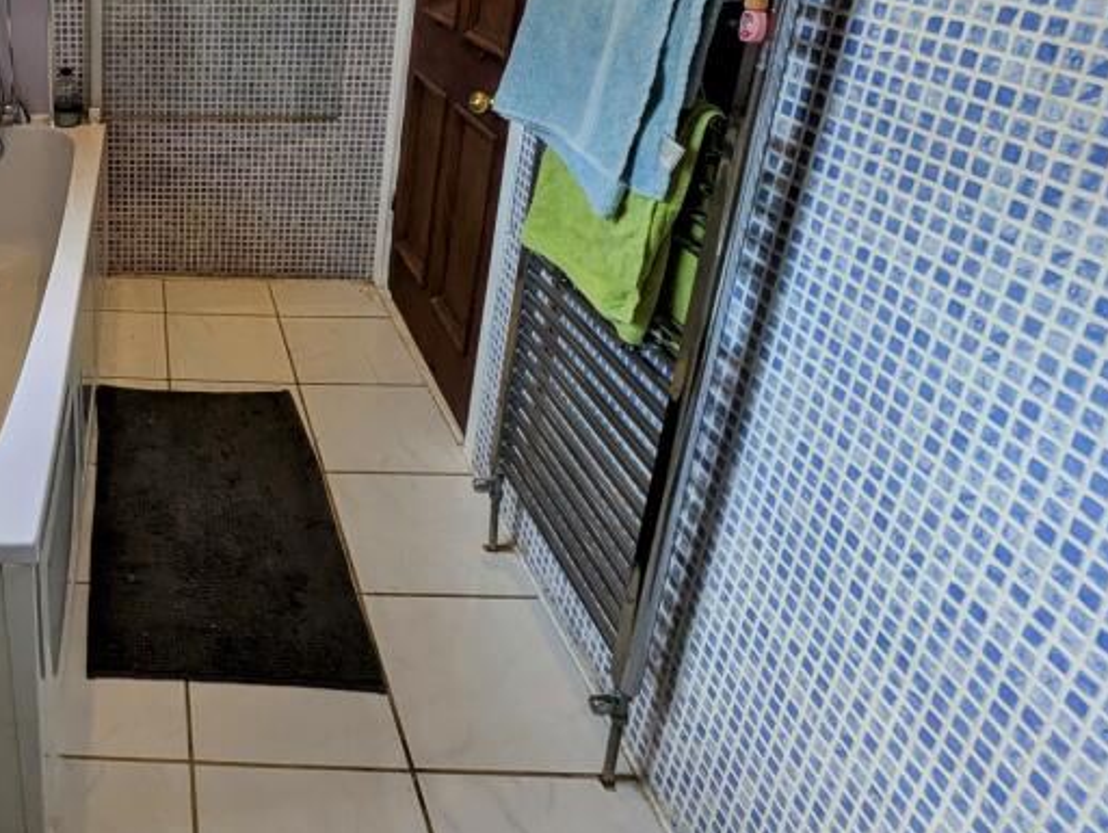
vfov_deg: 46.1
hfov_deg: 55.3
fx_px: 897
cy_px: 118
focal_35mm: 28
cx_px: 117
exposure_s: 1/50
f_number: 2.2
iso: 48
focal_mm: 1.83
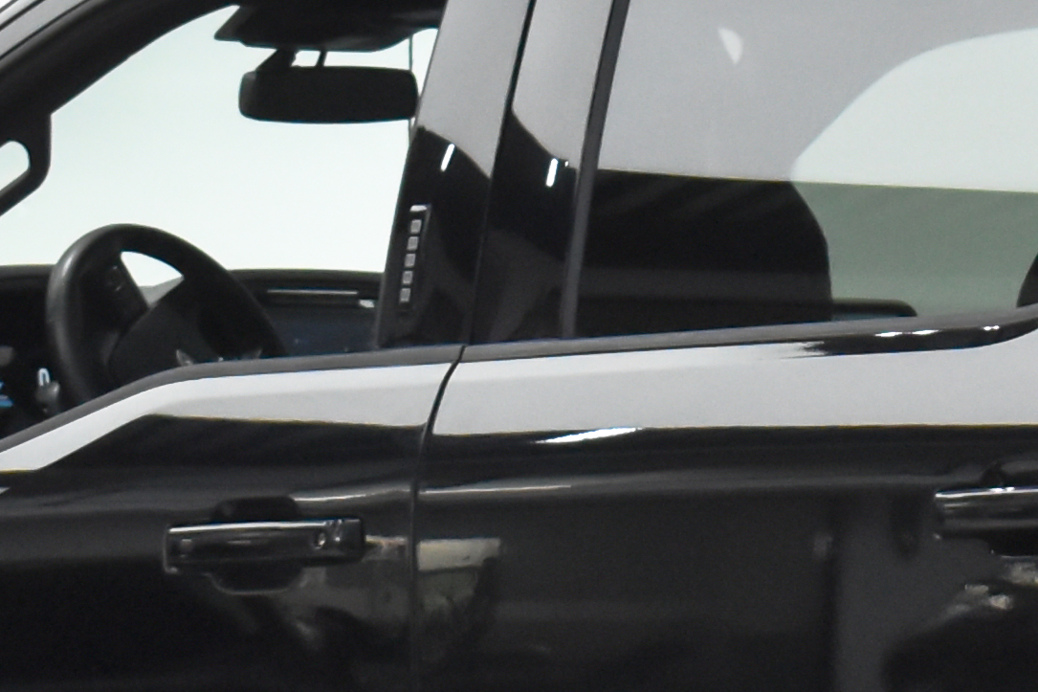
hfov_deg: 7.2
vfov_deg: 4.9
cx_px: 1327
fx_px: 8129
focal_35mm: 282
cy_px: 283
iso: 1600
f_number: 4.5
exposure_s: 1/200
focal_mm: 34
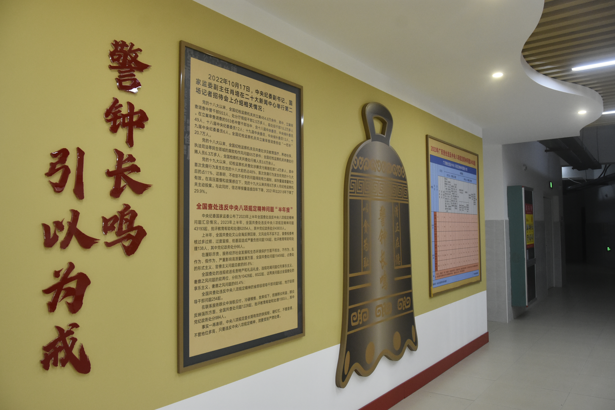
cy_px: 205
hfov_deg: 67.4
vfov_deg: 47.9
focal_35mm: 27
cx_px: 308
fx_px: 461
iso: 2000
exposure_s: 1/125
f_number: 5.6
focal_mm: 18
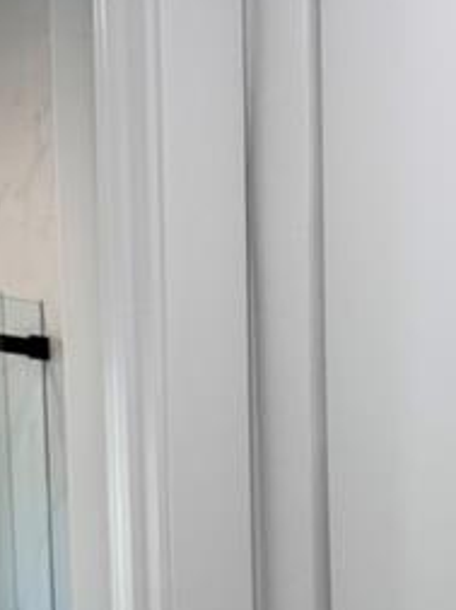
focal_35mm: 114
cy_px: 1109
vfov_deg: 15.0
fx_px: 2007
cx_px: 796
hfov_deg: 12.0
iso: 64
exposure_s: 1/120
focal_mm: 6.76
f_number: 1.78
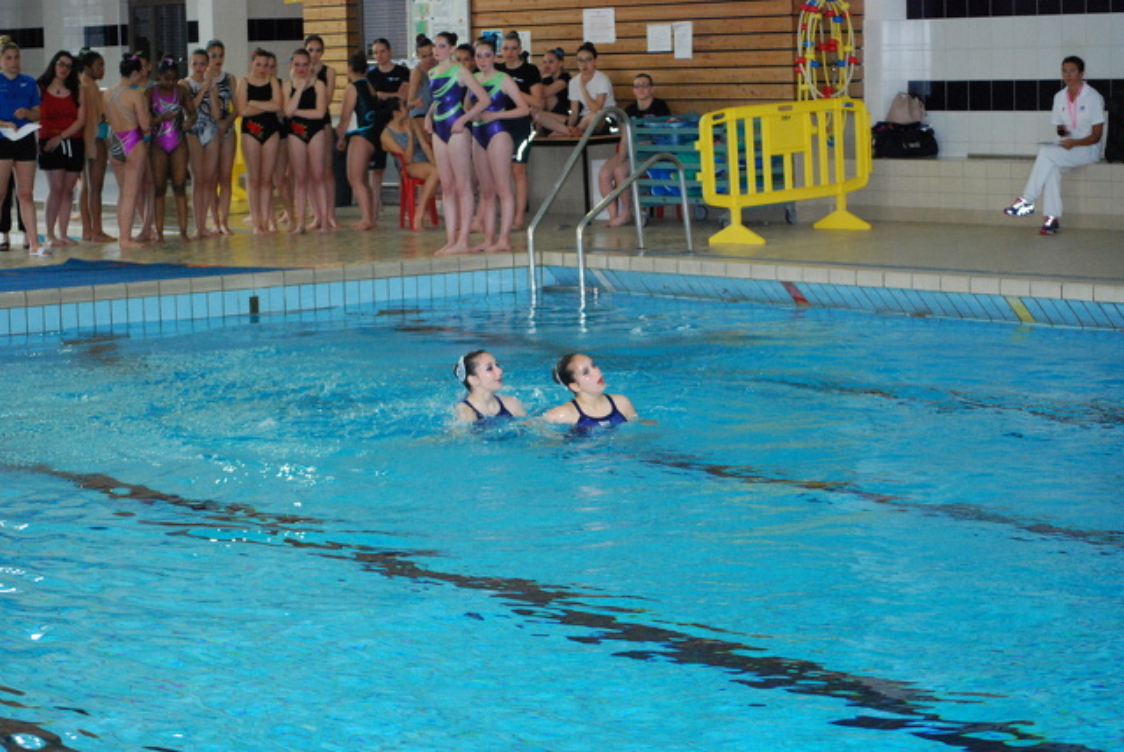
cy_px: 376
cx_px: 562
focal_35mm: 90
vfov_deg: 15.2
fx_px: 2812
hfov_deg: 22.6
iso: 1600
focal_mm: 60
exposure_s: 1/125
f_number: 4.2
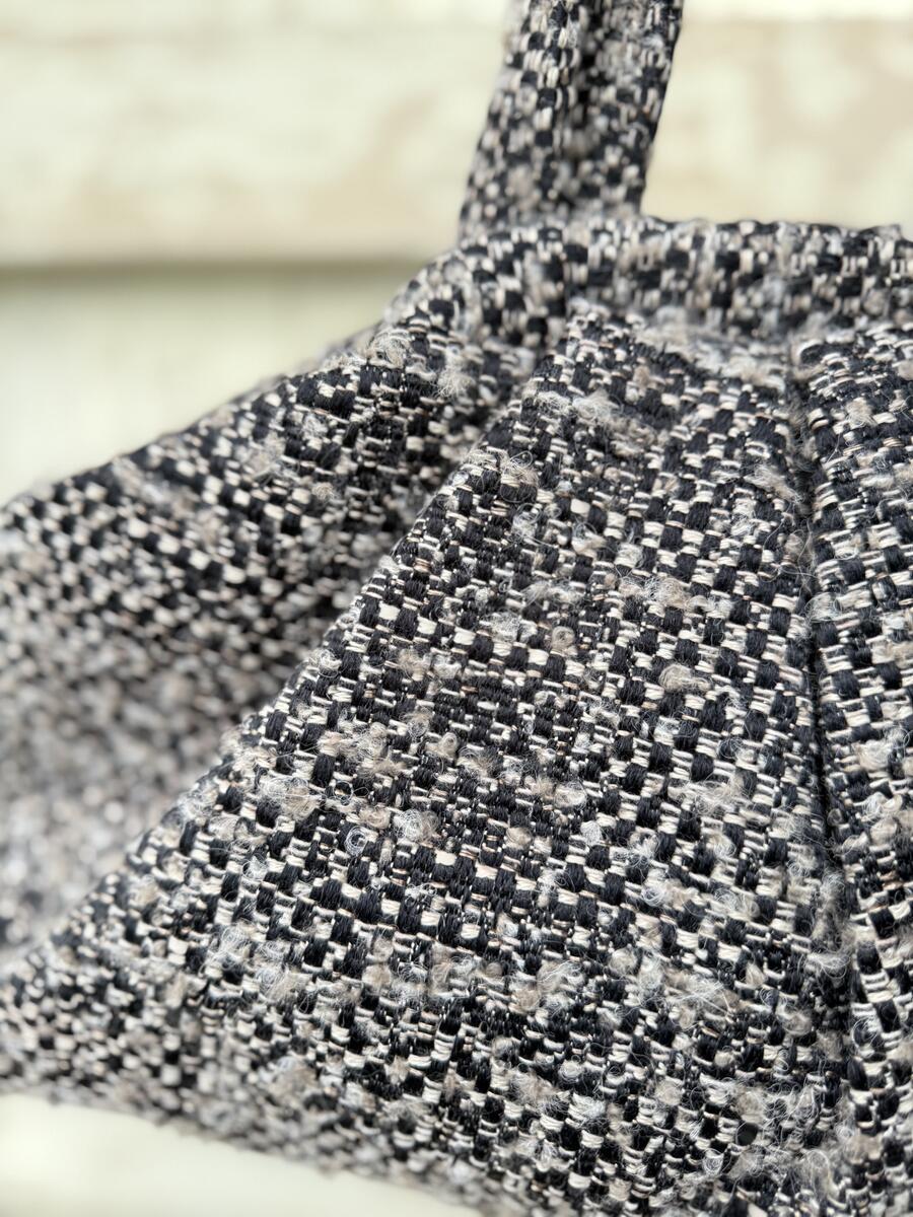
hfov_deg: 56.8
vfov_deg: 71.6
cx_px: 456
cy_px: 608
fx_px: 844
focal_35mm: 24
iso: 200
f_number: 1.78
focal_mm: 6.76
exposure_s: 1/113
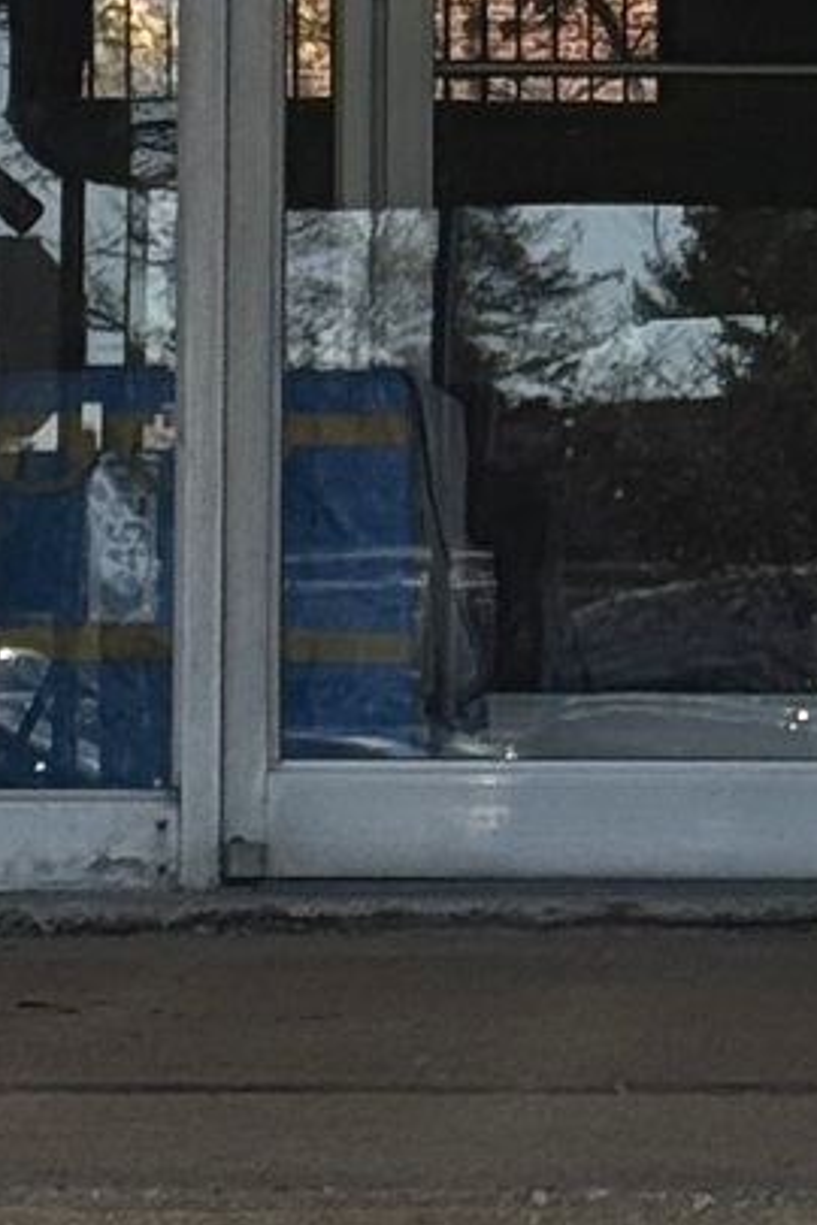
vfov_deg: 7.2
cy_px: -100
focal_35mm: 284
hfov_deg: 4.8
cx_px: 856
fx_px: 9667
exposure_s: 1/4049
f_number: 1.78
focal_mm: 6.76
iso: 64
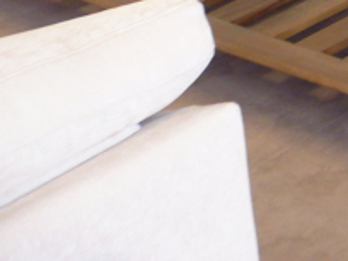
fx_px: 1377
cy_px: -218
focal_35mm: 137
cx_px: 653
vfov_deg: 10.2
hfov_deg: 12.9
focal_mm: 5.8
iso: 160
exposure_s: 1/30
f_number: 2.8
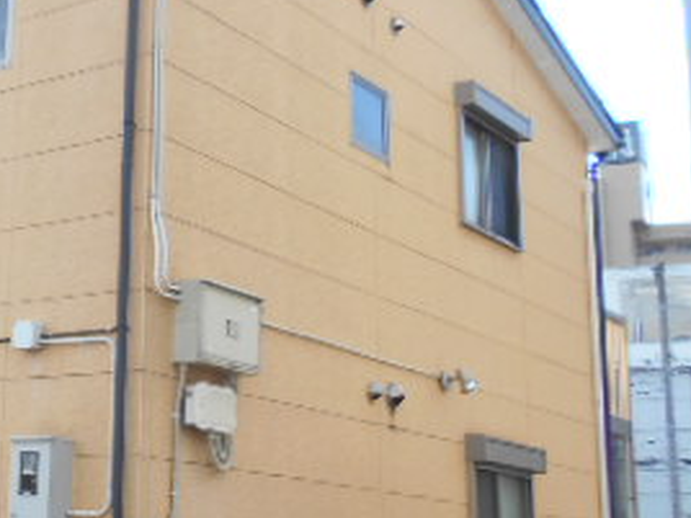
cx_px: -52
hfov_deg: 28.6
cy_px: 235
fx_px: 1238
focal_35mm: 62
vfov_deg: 23.6
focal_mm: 4.6
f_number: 3.2
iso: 80
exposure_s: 1/400
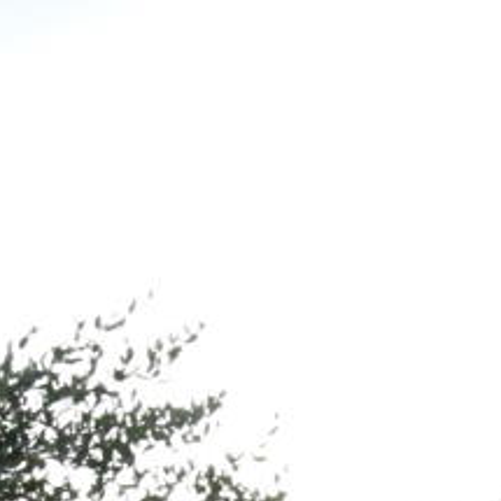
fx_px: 1244
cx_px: 722
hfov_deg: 20.0
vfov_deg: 20.0
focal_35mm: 76
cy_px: 725
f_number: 22
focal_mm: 11
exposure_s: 1/2000
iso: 16000
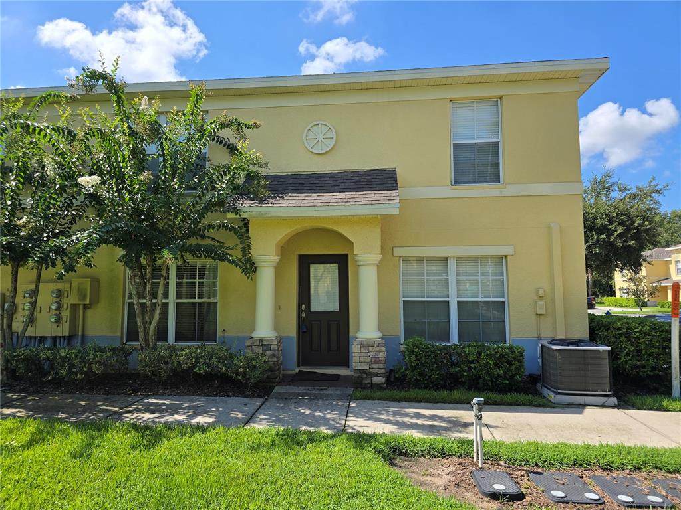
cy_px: 255
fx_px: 452
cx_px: 340
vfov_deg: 58.9
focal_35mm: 23
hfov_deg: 73.9
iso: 12
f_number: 1.7
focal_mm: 6.3
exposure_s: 1/880
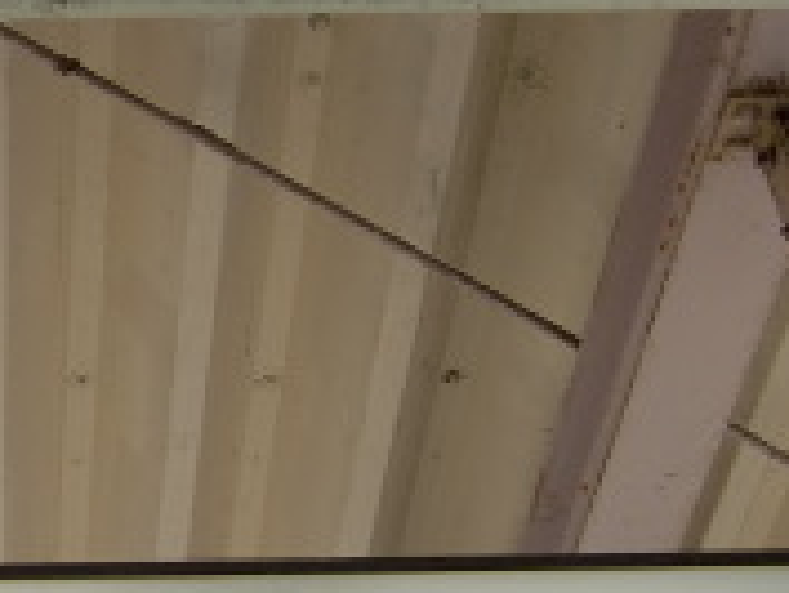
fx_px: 2304
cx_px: -125
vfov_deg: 14.6
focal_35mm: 101
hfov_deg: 18.5
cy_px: 459
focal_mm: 4.9
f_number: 2.6
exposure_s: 1/100
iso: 64
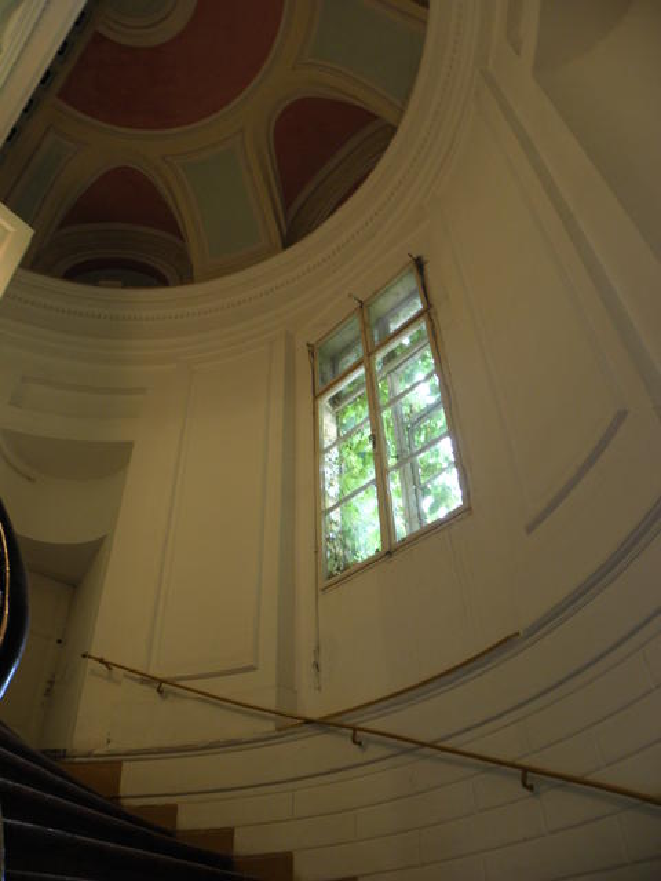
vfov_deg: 67.3
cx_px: 330
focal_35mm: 26
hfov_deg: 53.1
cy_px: 440
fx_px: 662
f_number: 2.8
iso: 160
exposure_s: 1/8
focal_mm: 4.6
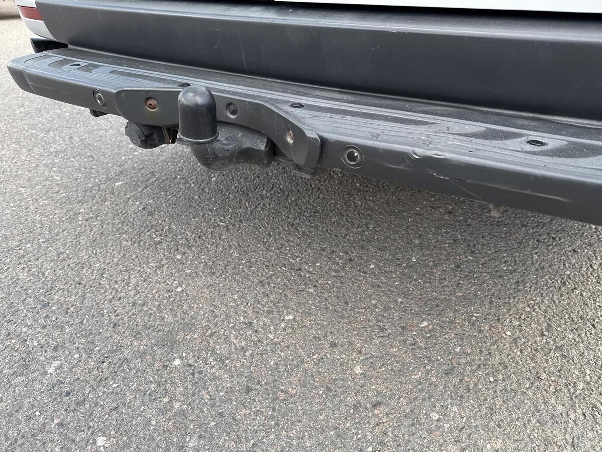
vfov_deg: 54.9
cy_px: 231
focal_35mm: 25
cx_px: 298
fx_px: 435
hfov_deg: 69.4
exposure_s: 1/251
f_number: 1.78
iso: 64
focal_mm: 6.76
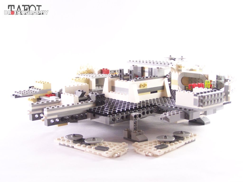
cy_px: 91
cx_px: 122
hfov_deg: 32.7
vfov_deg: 24.8
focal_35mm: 59
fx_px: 414
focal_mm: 9.8
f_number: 3.1
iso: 200
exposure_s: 1/20
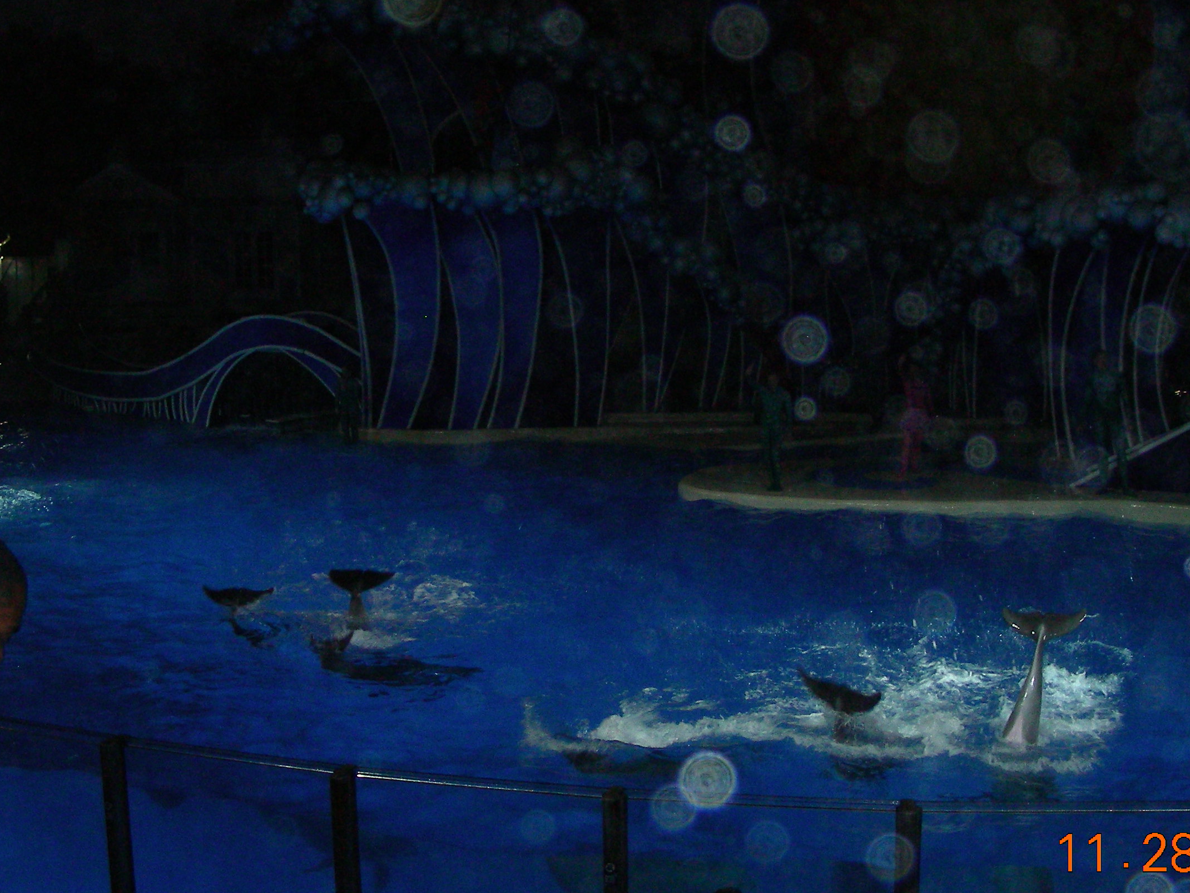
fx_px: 1719
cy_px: 388
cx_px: 668
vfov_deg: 29.1
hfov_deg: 38.1
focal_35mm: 50
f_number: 3.5
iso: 200
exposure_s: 1/60.1
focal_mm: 6.3
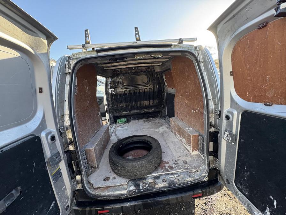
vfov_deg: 85.7
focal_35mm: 14
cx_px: 143
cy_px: 108
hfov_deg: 102.1
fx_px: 116
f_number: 2.2
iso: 80
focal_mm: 2.22
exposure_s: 1/136
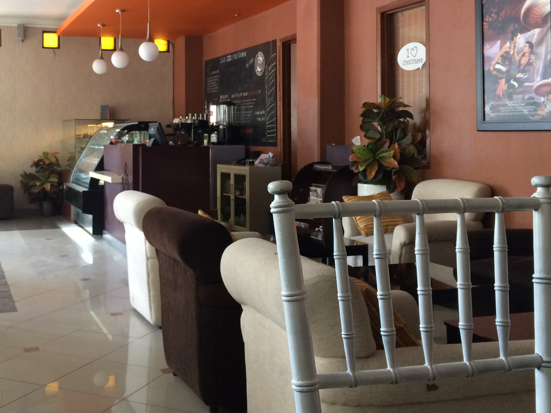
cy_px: 127
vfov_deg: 32.5
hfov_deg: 42.5
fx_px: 700
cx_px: 194
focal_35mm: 44
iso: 160
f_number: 2.2
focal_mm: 4.15
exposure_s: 1/33
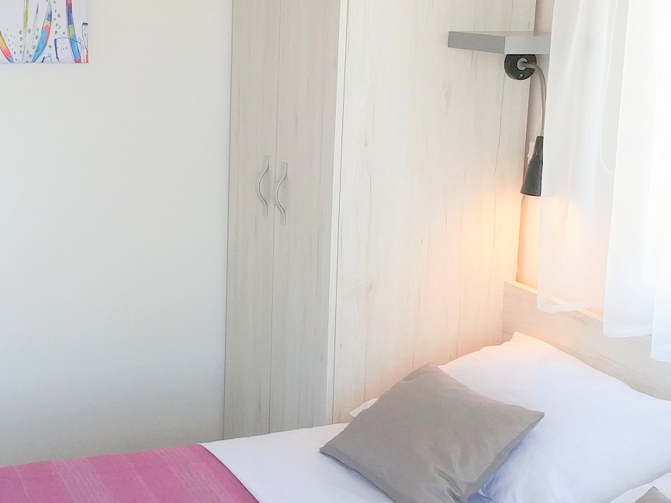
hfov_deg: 27.2
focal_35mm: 71
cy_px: 201
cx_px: 209
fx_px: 1376
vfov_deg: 20.7
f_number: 2
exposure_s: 1/100
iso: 141
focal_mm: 4.5
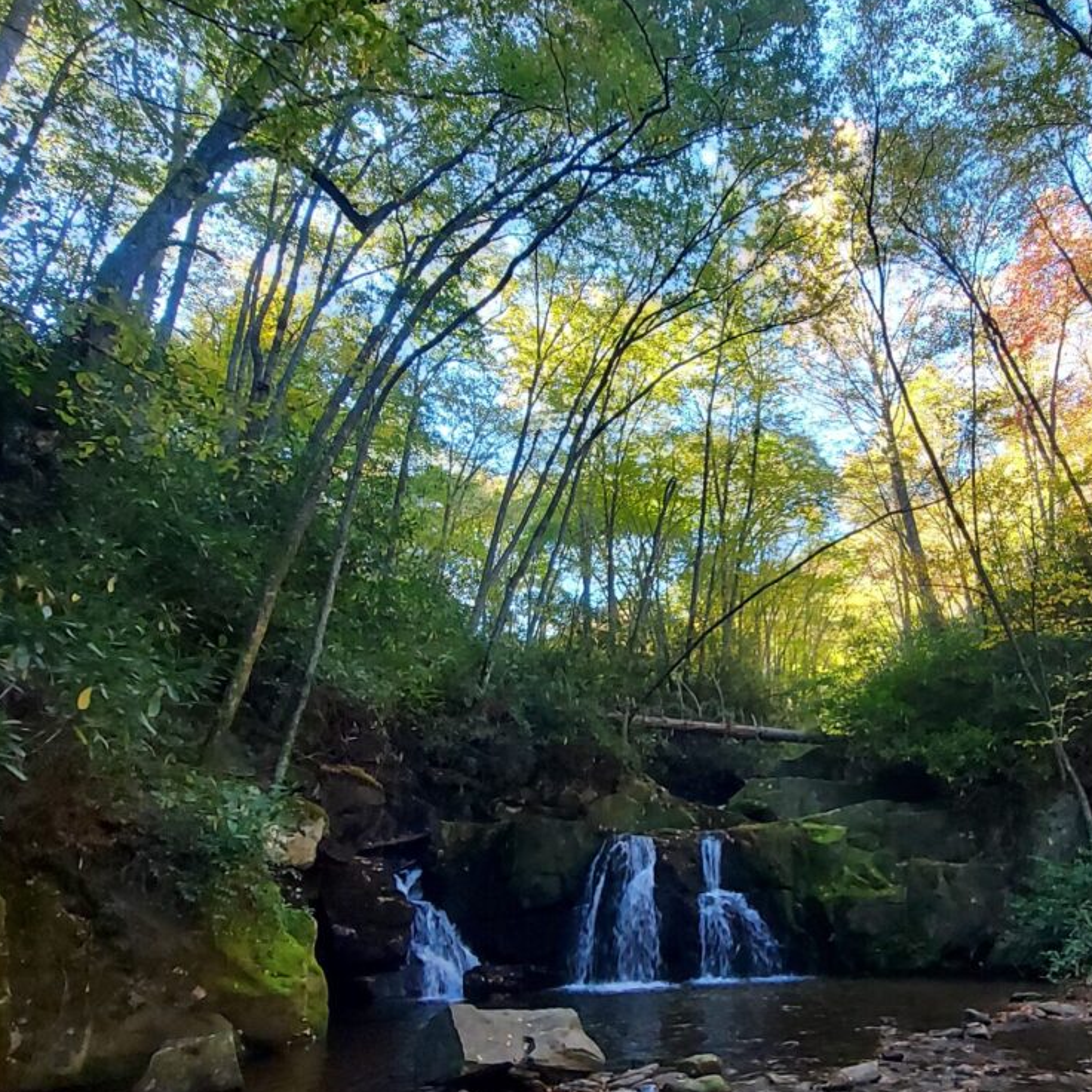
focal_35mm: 16
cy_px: 556
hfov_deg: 84.3
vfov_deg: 87.4
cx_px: 731
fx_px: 571
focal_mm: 1.74
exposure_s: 1/50
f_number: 2.2
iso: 125
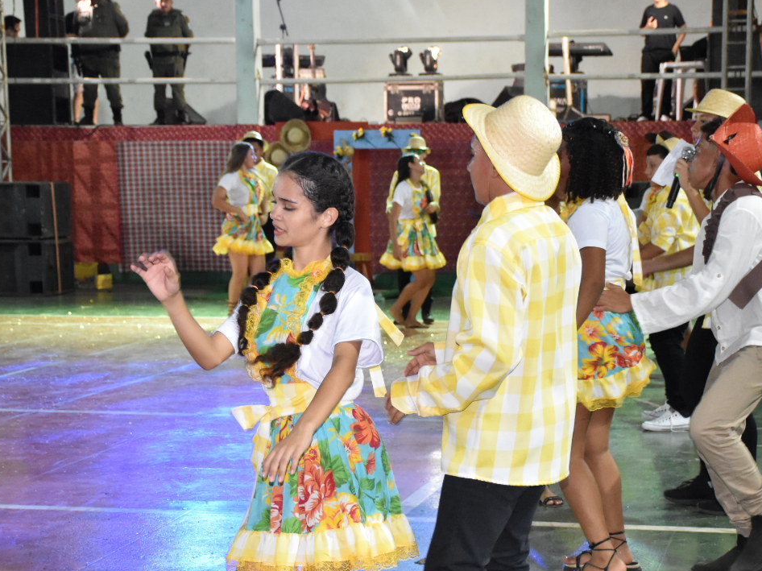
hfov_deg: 23.3
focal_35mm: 84
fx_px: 1849
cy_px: 417
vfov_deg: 17.5
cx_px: 441
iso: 3200
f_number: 4.2
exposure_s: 1/100
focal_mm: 34
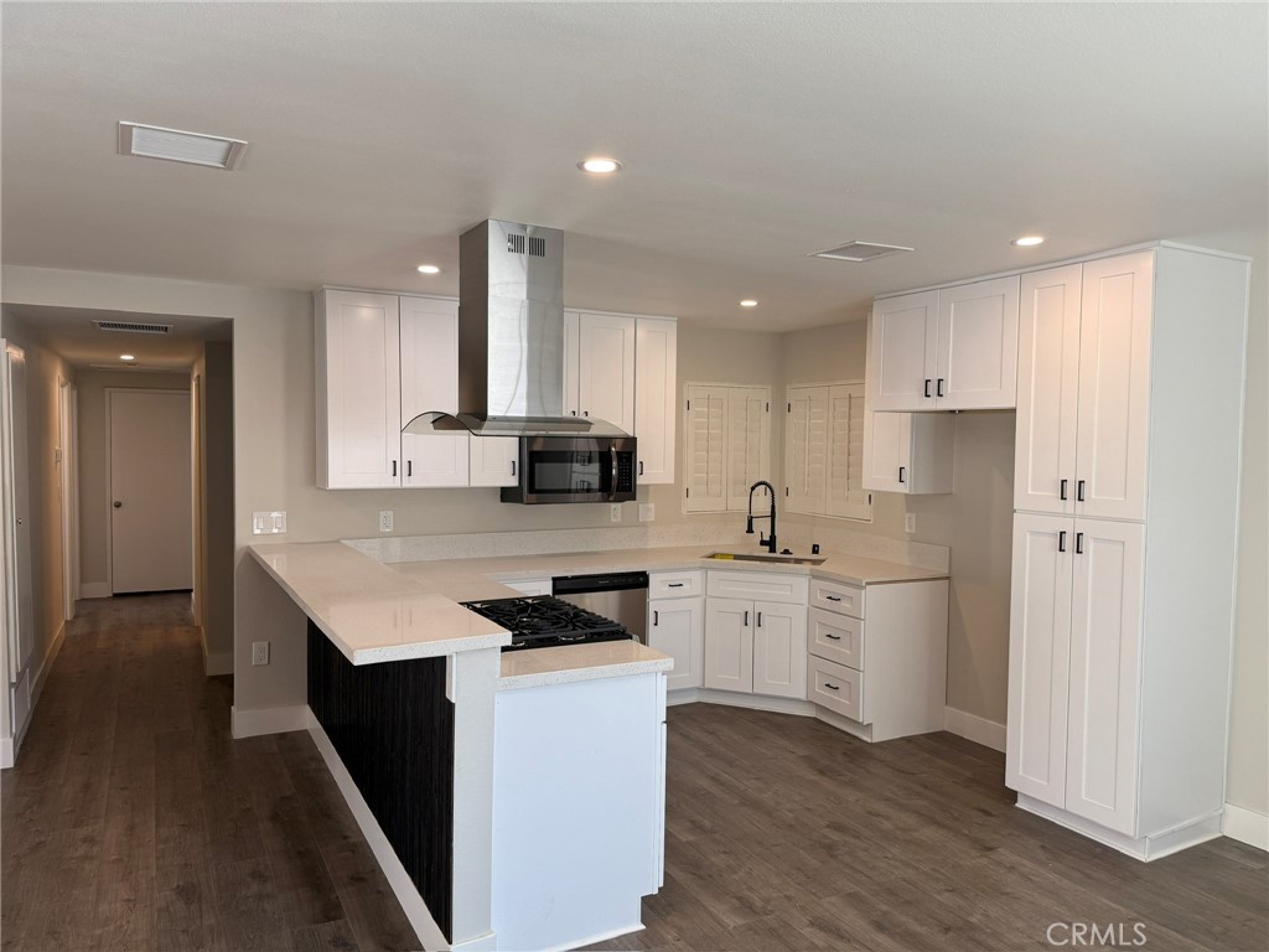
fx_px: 880
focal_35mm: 24
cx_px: 634
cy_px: 476
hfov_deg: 71.6
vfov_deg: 56.8
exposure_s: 1/121
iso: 80
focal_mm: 6.76
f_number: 1.78
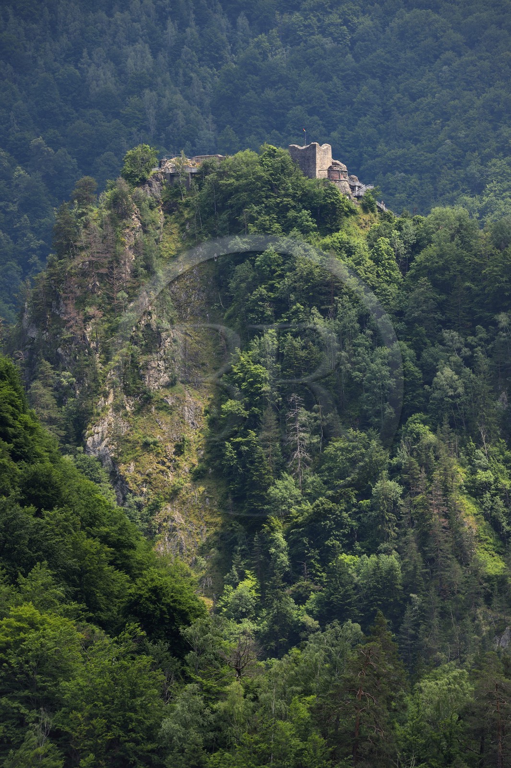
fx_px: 3836
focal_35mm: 180
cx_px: 256
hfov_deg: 7.6
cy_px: 384
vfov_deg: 11.4
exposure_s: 1/250
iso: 200
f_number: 8
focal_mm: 180
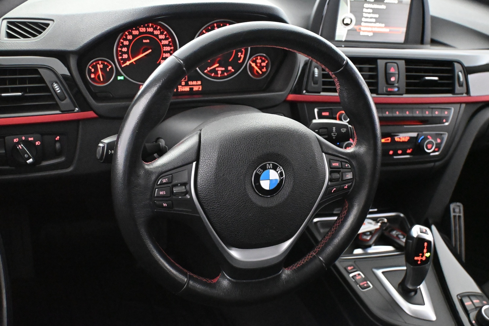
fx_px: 591
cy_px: 163
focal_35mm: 44
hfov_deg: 45.0
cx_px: 244
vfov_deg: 30.8
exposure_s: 1/60
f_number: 4.8
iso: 12800
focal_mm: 29
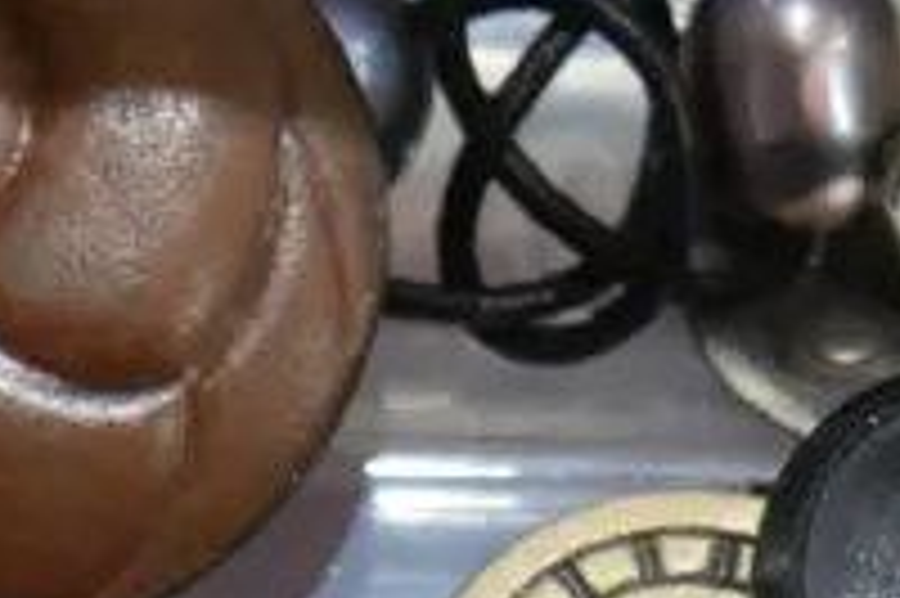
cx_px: 1134
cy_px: 1077
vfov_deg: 3.9
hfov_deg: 5.8
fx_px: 8793
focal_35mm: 352
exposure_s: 1/80
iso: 640
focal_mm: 33
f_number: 5.4
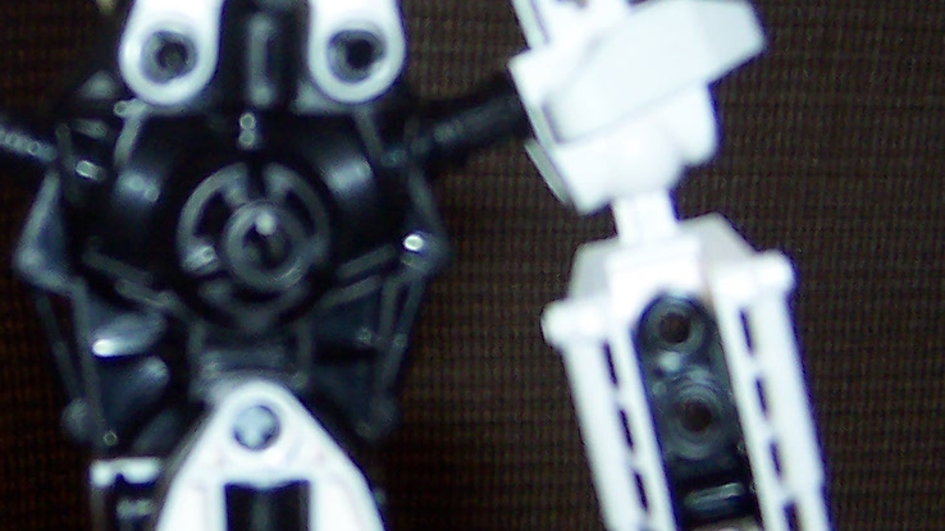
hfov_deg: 19.4
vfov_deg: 11.2
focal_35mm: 108
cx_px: 54
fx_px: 2706
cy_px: 203
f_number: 2.8
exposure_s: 1/60
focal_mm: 5.6
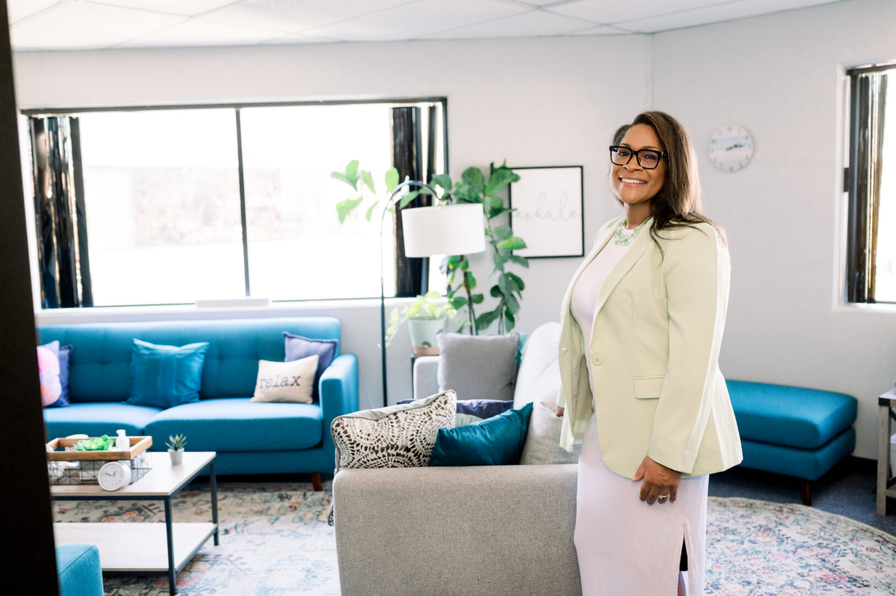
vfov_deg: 37.8
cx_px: 448
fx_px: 871
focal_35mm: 35
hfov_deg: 54.5
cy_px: 298
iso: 1600
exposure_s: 1/200
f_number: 2.5
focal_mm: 35
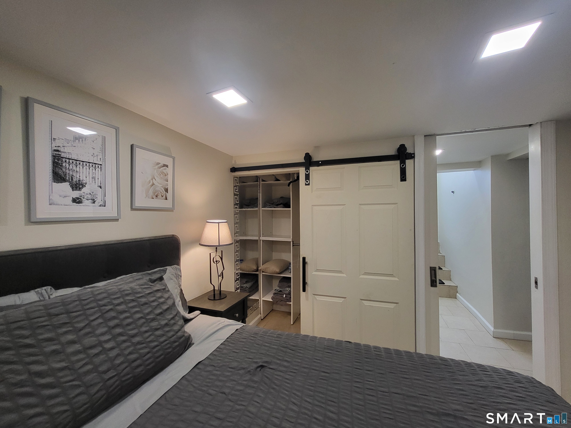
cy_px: 214
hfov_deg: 106.2
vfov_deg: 89.9
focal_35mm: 13
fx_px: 214
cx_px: 286
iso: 250
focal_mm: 1.74
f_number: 2.2
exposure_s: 1/60
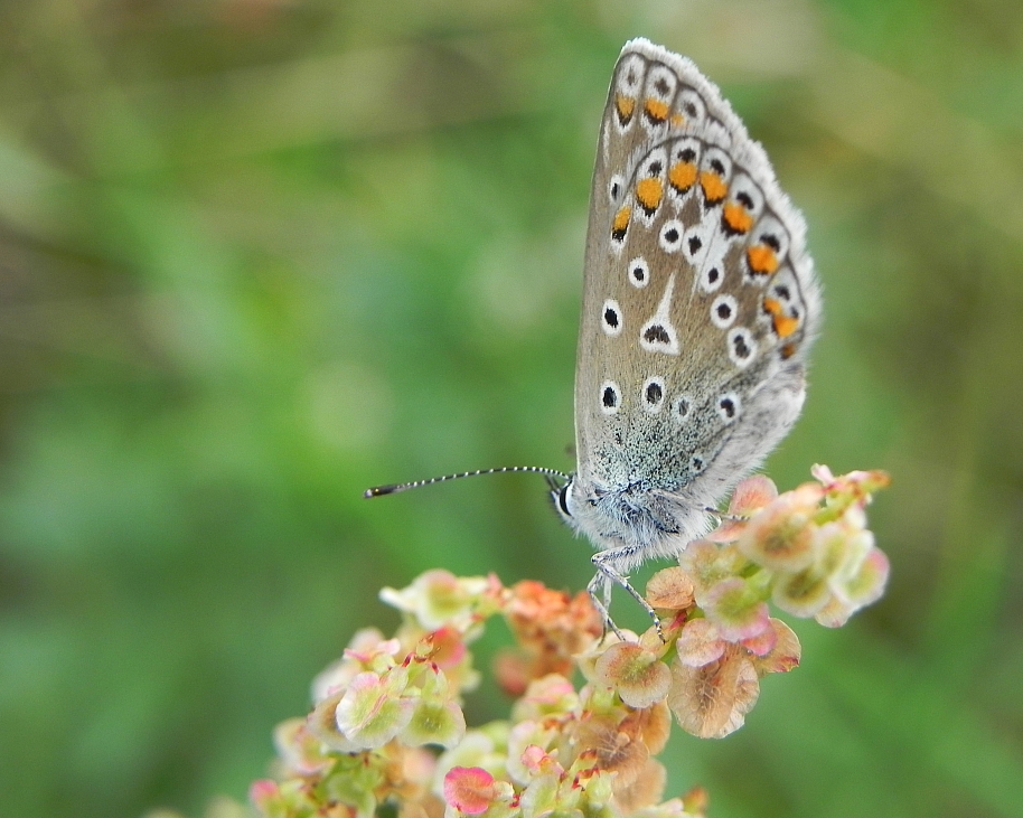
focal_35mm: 93
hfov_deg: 20.6
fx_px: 2815
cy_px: 392
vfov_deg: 16.5
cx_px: 539
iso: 160
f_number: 4
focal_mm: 15.1
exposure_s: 1/126
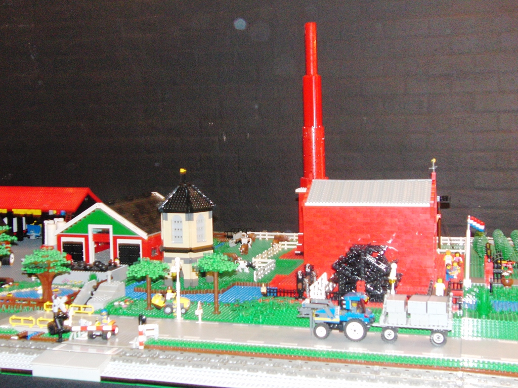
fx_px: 673
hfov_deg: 42.1
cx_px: 259
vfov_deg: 32.2
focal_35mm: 45
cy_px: 194
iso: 400
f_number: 3.2
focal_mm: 7.9
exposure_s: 1/15
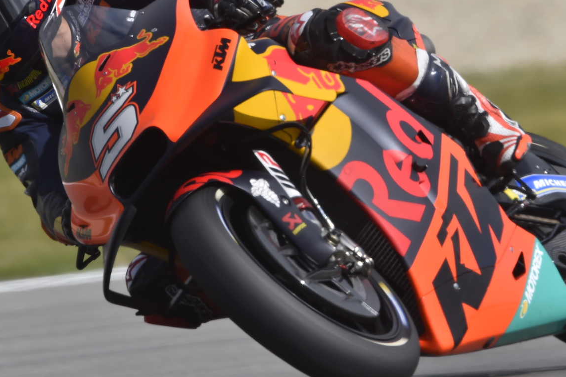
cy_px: 103
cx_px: 348
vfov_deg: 1.0
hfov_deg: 1.4
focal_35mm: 1432
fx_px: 22503
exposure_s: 1/1000
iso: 200
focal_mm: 850
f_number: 9
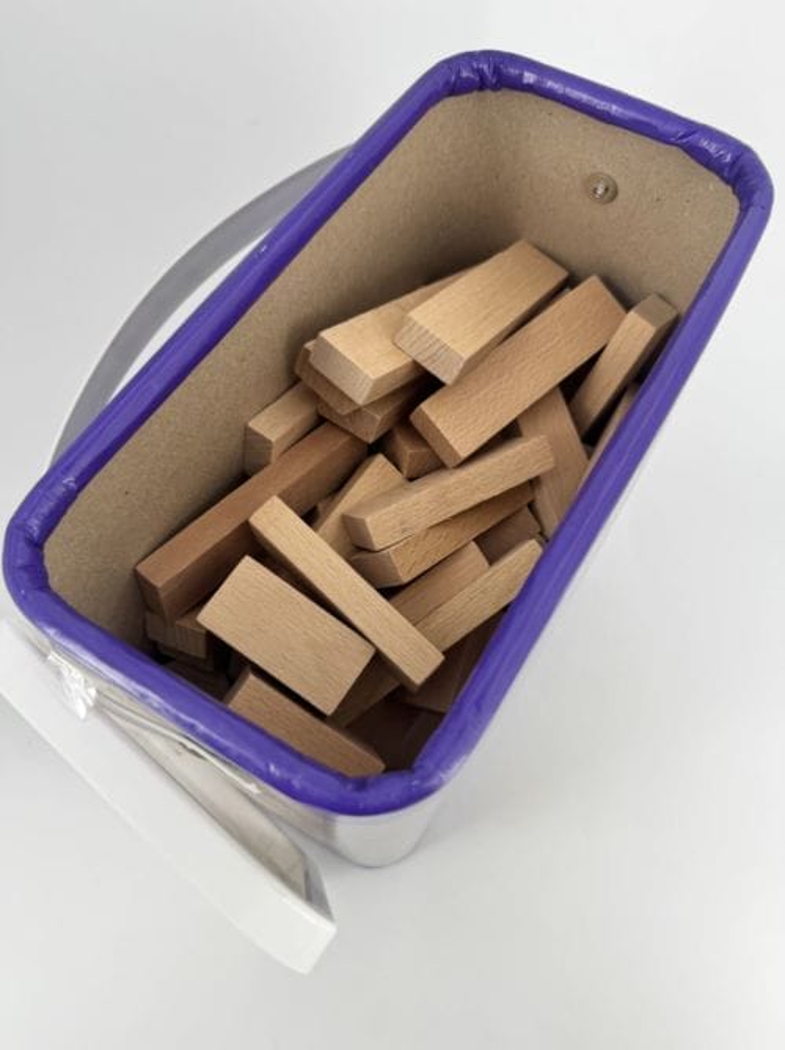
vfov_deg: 71.7
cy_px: 525
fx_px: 727
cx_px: 392
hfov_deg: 56.7
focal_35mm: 24
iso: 80
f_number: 1.78
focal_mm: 6.76
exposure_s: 1/506
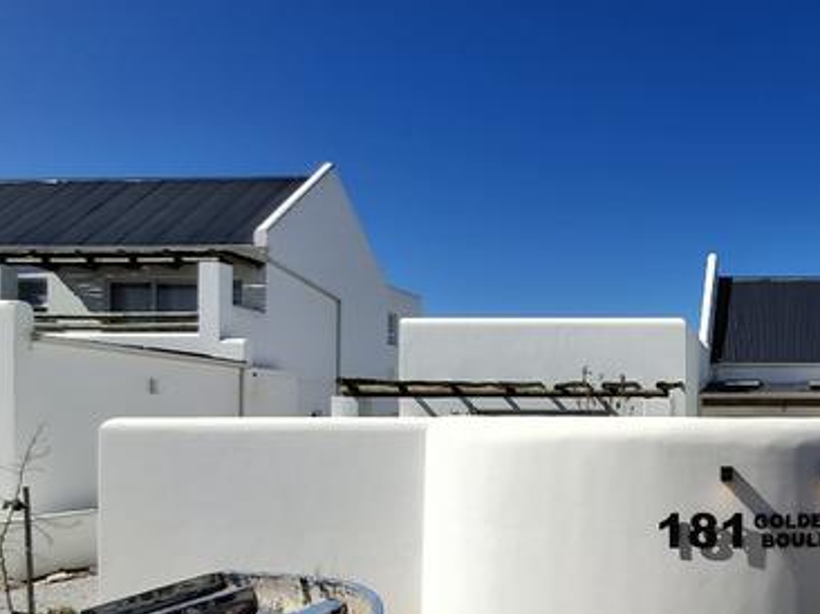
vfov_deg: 39.8
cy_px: 439
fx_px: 829
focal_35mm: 35
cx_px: 735
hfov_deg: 47.4
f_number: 2.2
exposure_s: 1/2237
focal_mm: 1.64
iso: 40
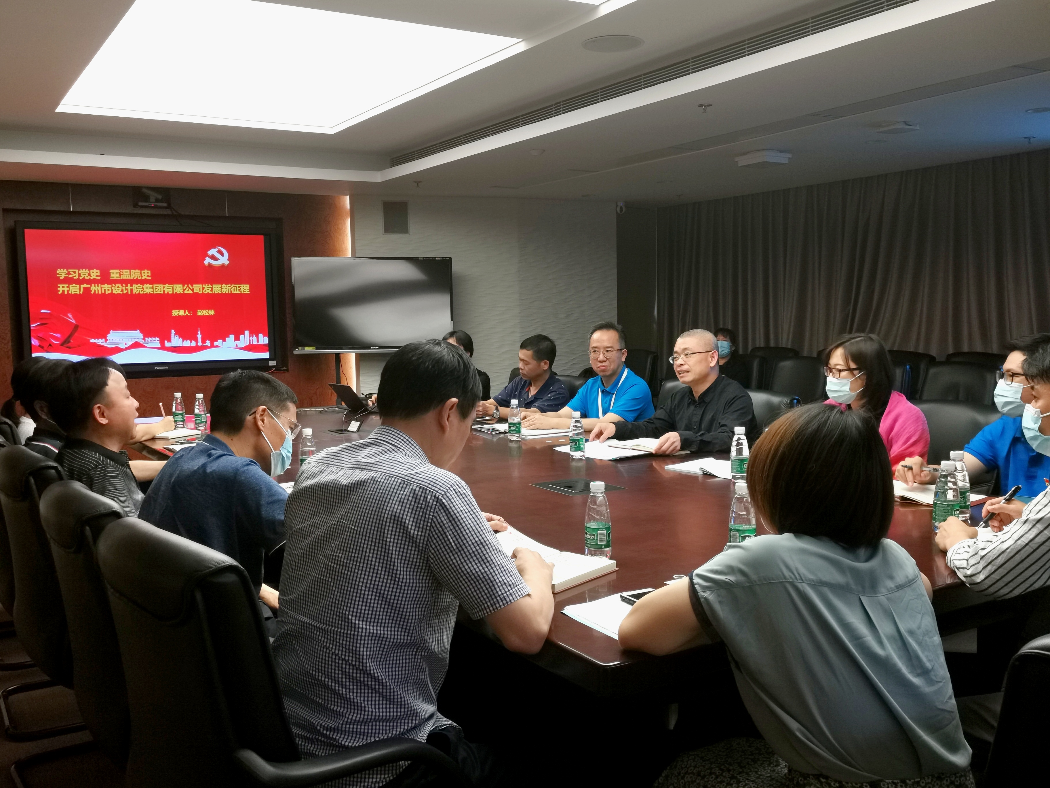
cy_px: 394
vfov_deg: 41.8
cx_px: 525
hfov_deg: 54.0
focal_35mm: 34
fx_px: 1031
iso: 160
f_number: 1.8
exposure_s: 1/100
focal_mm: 5.58
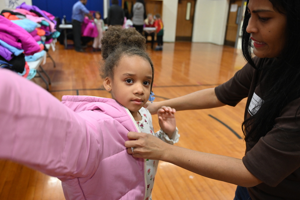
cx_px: 150
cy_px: 100
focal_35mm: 30
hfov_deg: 62.0
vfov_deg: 43.5
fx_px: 250
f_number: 4
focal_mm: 30
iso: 3200
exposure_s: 1/125
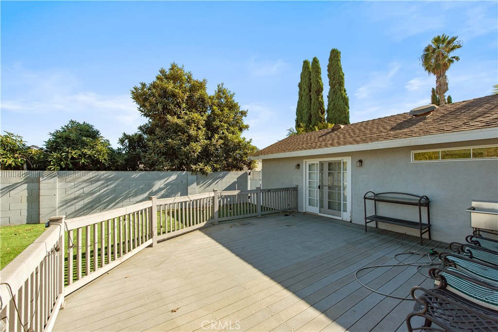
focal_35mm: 14
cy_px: 166
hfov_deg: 104.2
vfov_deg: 81.2
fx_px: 194
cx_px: 249
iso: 200
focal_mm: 14
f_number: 9
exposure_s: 1/400
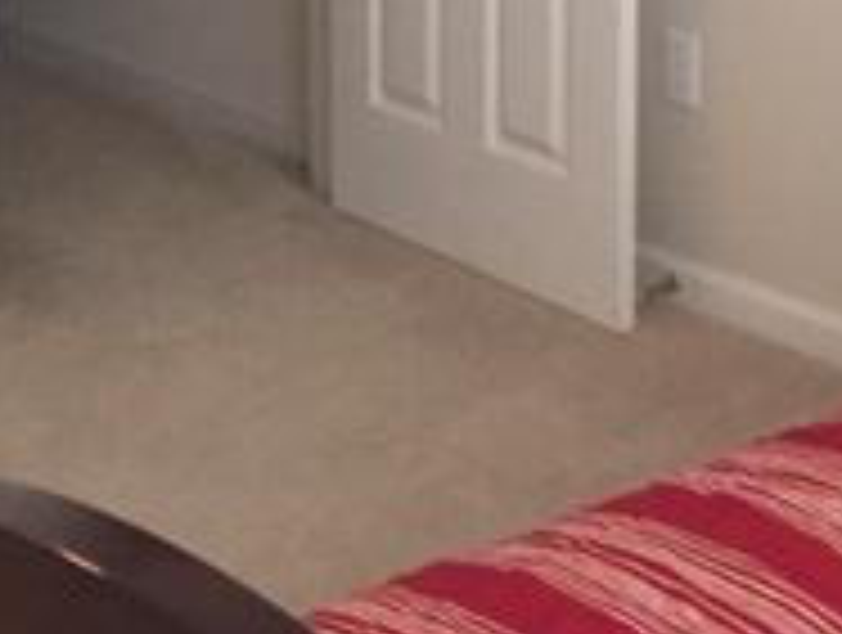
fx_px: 2413
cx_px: 315
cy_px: -297
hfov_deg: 19.8
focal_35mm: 99
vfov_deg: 14.1
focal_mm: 4.15
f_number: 2.2
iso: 250
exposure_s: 1/20
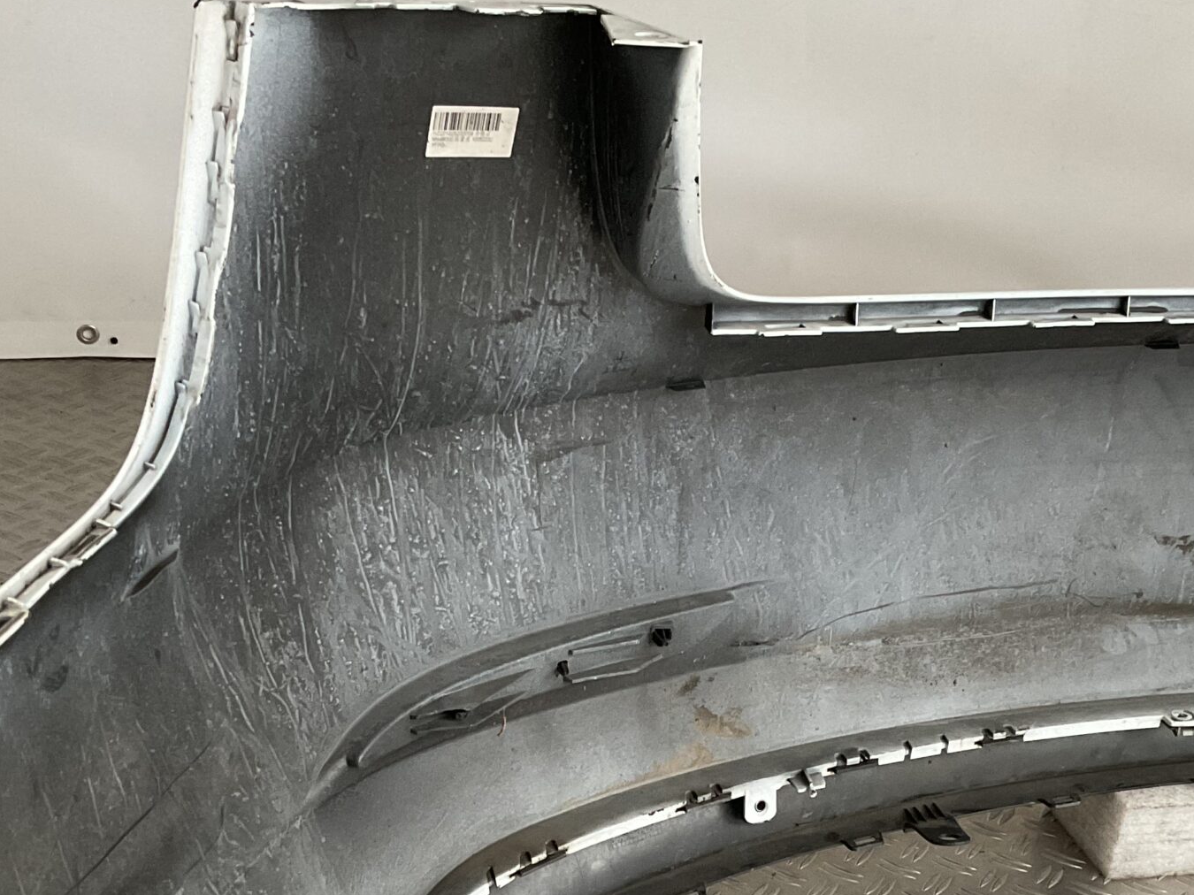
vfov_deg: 26.0
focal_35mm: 55
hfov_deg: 34.9
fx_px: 1897
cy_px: 744
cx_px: 650
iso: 160
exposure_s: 1/50
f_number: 1.8
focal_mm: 3
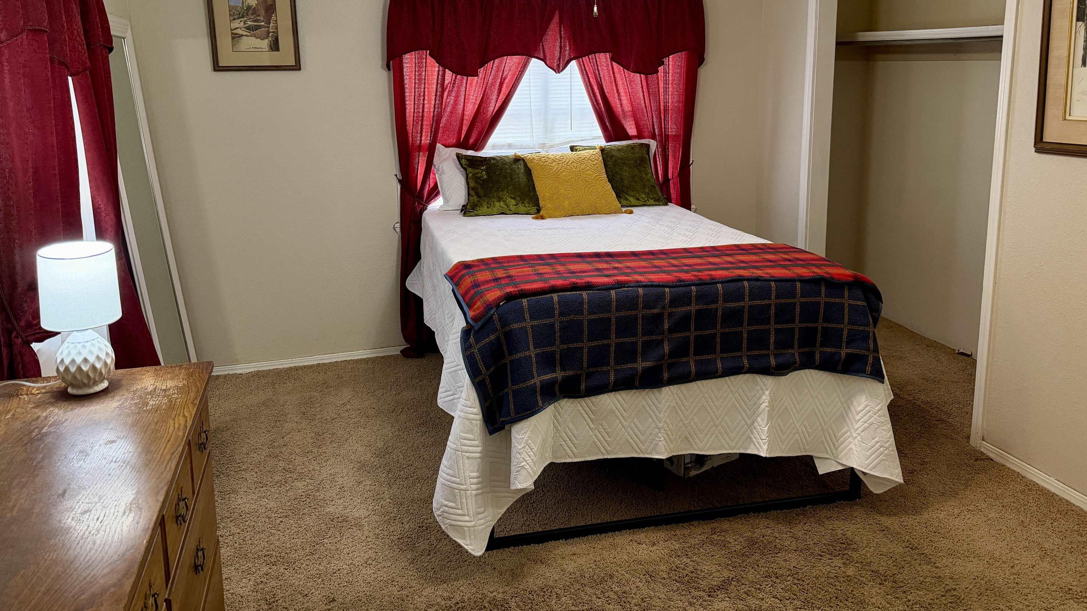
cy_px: 207
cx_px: 548
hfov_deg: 69.9
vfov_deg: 42.4
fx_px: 778
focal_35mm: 27
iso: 400
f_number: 1.78
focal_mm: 6.76
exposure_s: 1/120
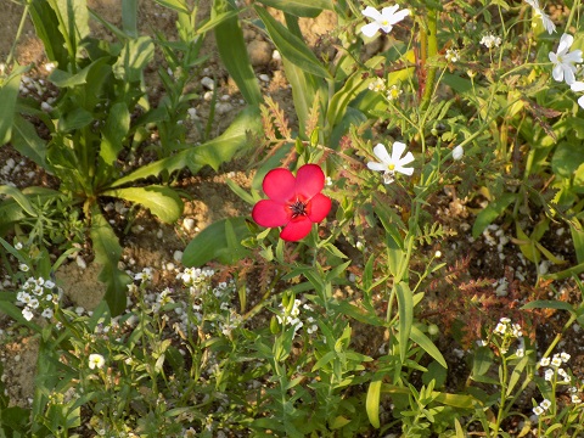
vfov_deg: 8.8
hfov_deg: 11.8
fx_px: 2834
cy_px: 219
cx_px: 292
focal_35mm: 168
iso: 80
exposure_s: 1/160
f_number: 5.3
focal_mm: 29.9
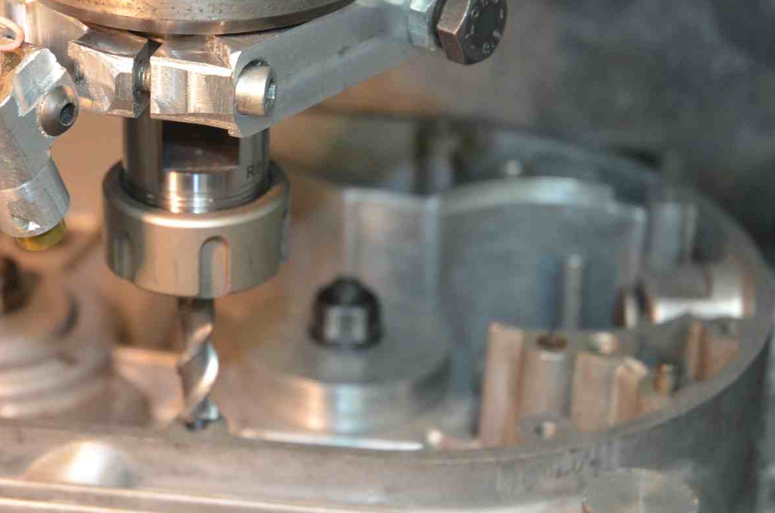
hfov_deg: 17.4
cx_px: 177
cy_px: 162
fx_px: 2514
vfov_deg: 11.6
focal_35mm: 117
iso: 1400
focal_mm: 50
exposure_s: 1/60
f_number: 4.5
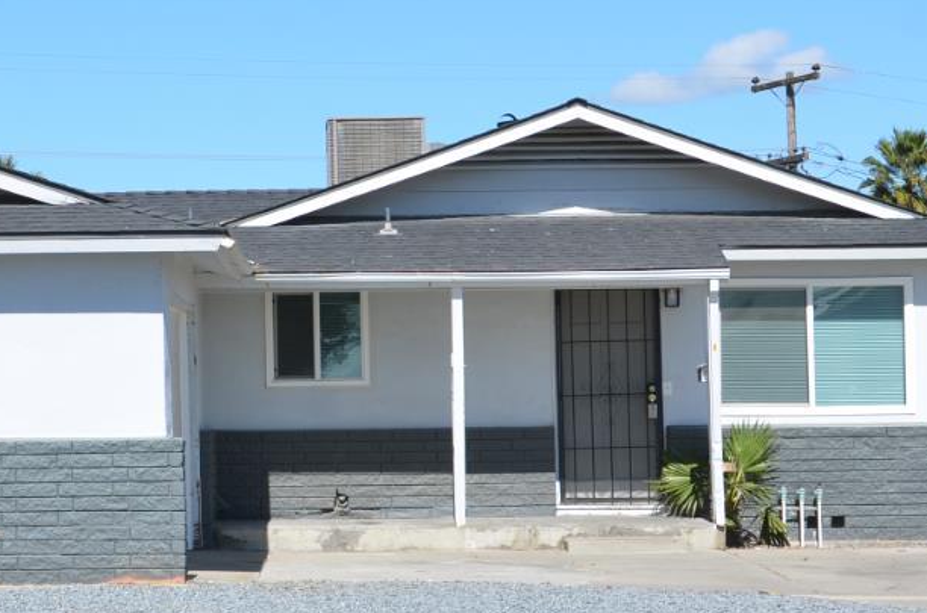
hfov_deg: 16.4
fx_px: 3211
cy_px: 378
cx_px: 292
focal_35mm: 125
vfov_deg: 10.9
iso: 100
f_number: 9
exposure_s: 1/320
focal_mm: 34
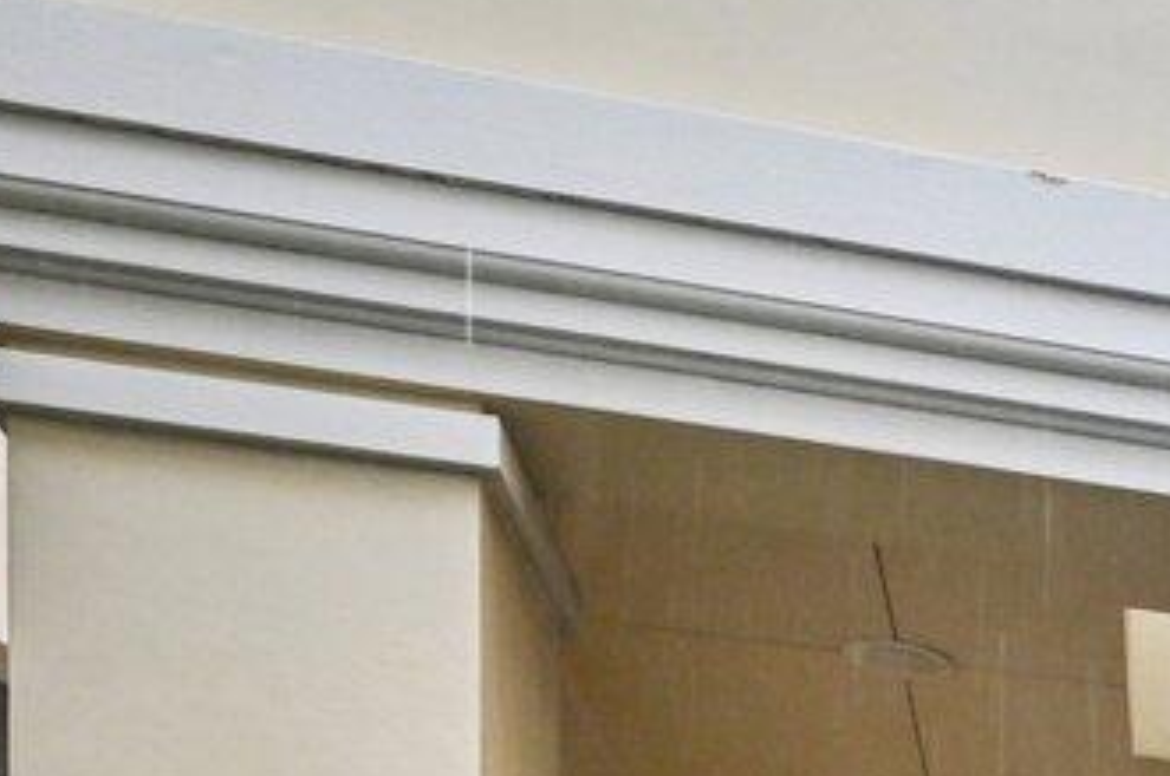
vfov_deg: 12.4
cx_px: 2280
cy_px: 1850
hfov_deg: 17.5
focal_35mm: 87
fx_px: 2823
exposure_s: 1/80
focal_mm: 14
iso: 640
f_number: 8
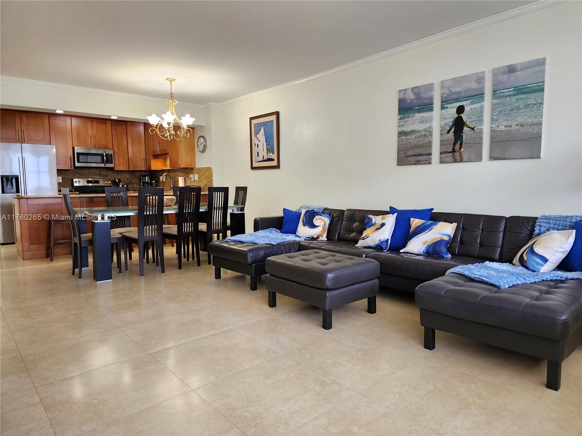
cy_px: 218
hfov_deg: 73.9
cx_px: 291
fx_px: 387
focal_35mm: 23
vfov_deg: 58.9
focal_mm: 6.4
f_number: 1.8
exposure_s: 1/120
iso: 125
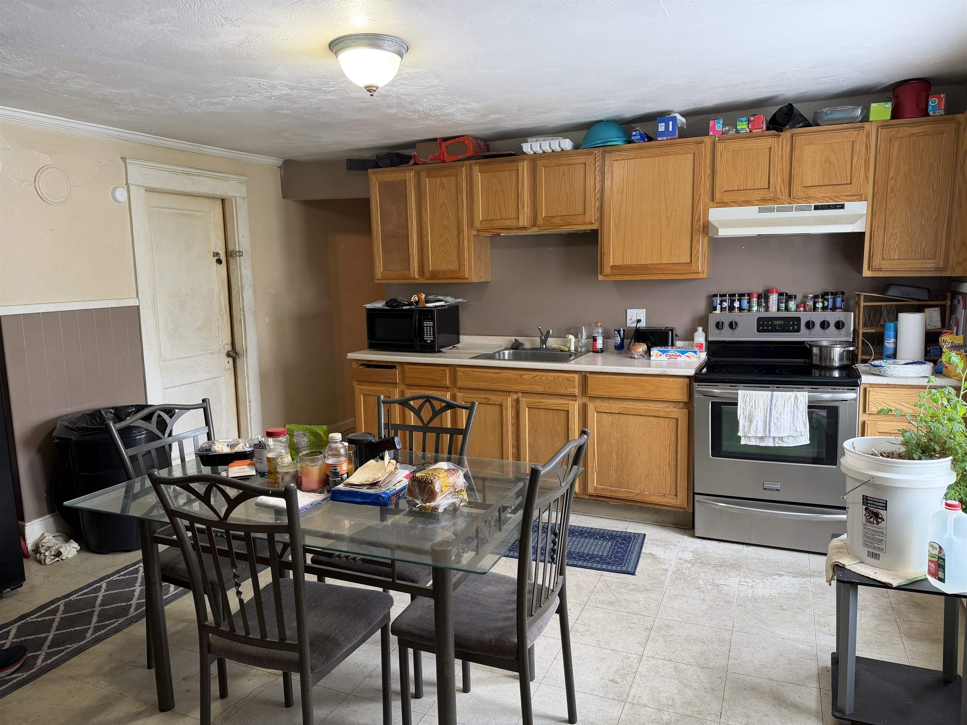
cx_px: 484
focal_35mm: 24
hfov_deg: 71.6
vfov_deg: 56.8
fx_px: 670
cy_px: 362
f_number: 1.78
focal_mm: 6.76
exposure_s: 1/60
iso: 125
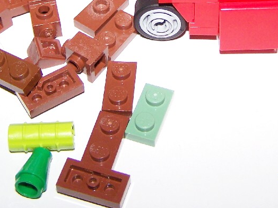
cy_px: -11
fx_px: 699
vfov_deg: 16.5
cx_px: 154
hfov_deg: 22.5
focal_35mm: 87
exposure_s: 1/60
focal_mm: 6.3
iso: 80
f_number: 2.8
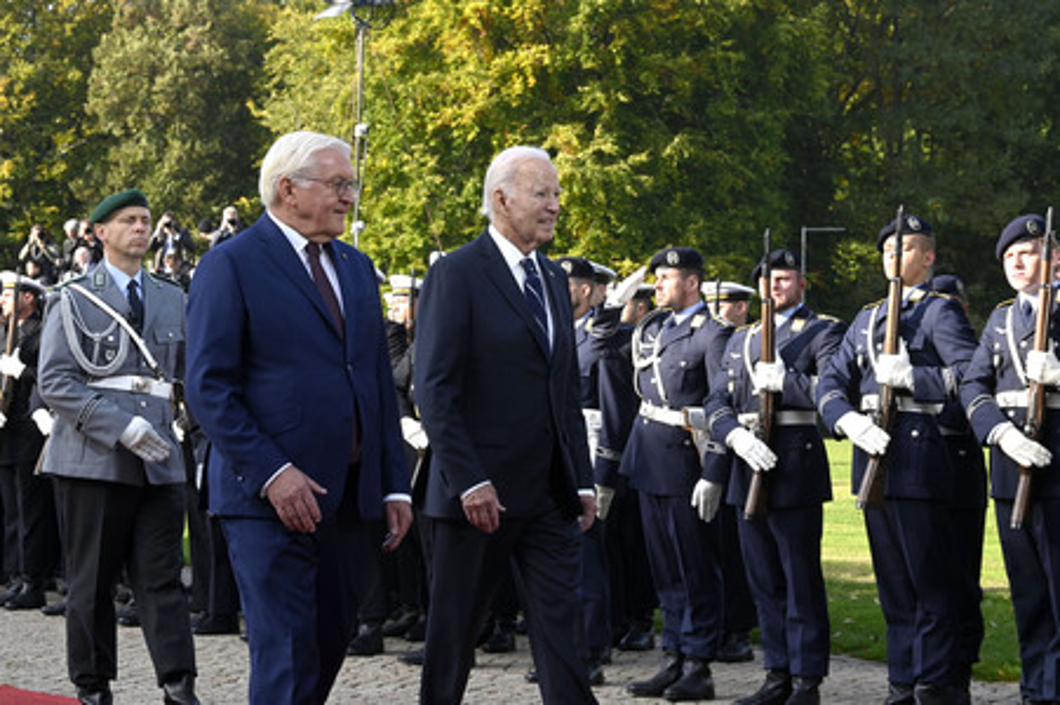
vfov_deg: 14.4
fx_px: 2795
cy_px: 352
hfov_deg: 21.5
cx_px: 530
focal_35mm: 95
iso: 1250
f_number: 13
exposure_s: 1/400
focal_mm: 95
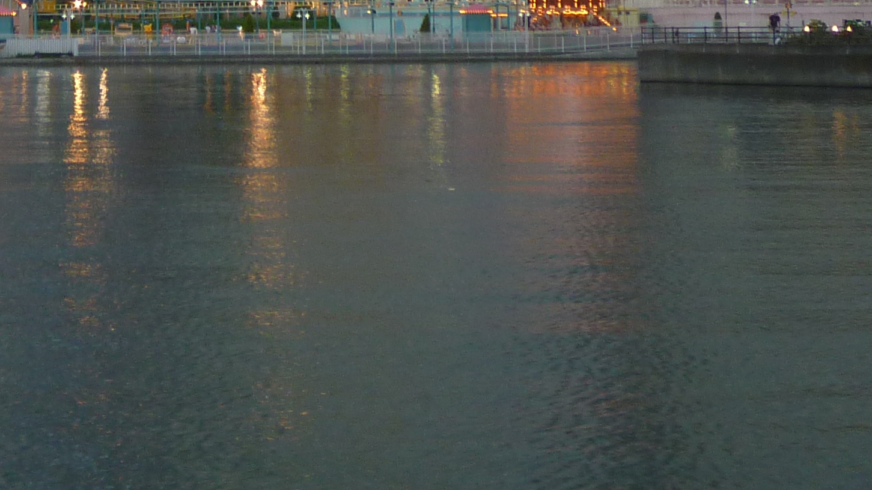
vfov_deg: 9.5
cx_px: 136
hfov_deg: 17.7
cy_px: -437
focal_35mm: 120
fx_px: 2774
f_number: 3.1
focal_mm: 6.5
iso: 80
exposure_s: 1/13
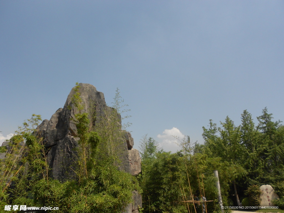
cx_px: 142
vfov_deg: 53.1
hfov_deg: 67.3
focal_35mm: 26
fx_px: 213
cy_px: 106
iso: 80
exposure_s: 1/1250
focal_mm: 4.6
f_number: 3.2
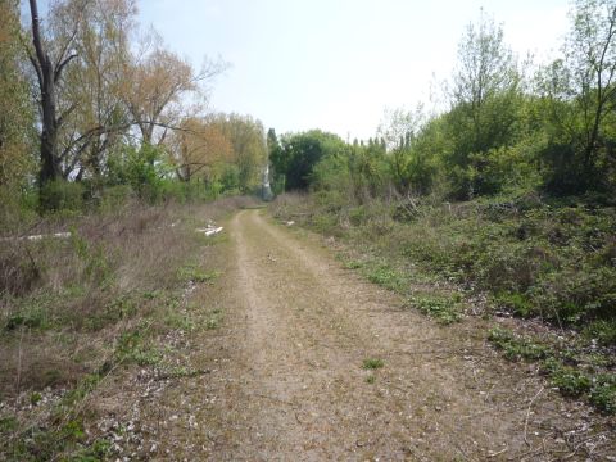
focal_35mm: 32
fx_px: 569
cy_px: 231
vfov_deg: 44.2
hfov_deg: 56.8
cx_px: 308
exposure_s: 1/400
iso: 100
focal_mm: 5.2
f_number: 5
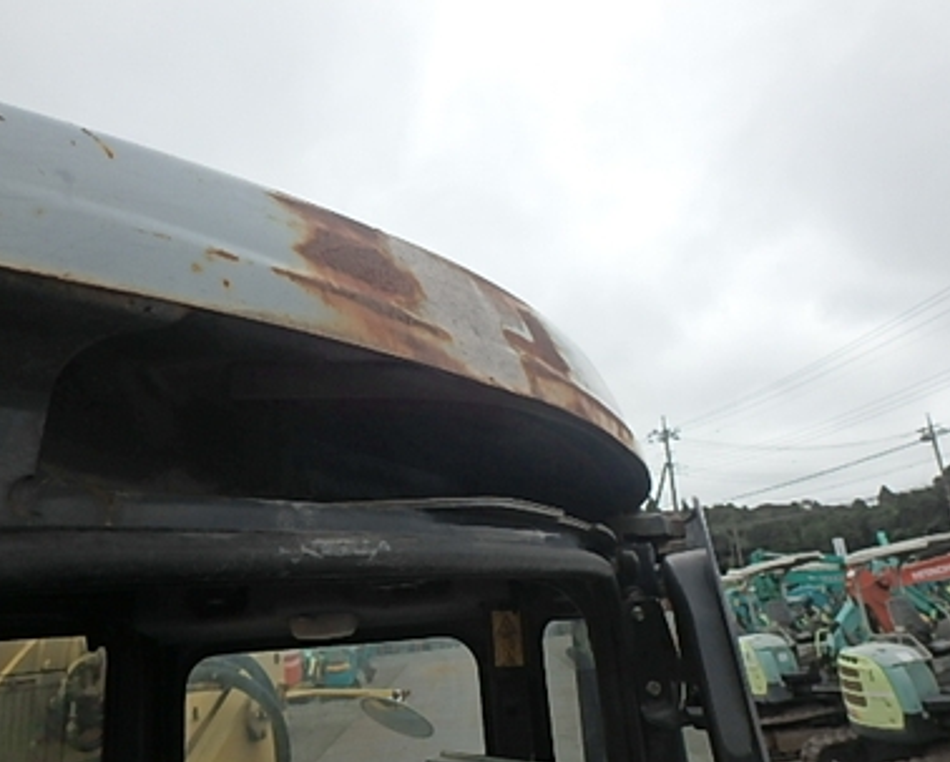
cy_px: 370
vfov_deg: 55.0
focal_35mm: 26
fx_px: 732
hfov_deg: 66.0
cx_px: 465
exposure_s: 1/640
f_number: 3.5
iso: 125
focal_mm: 3.7
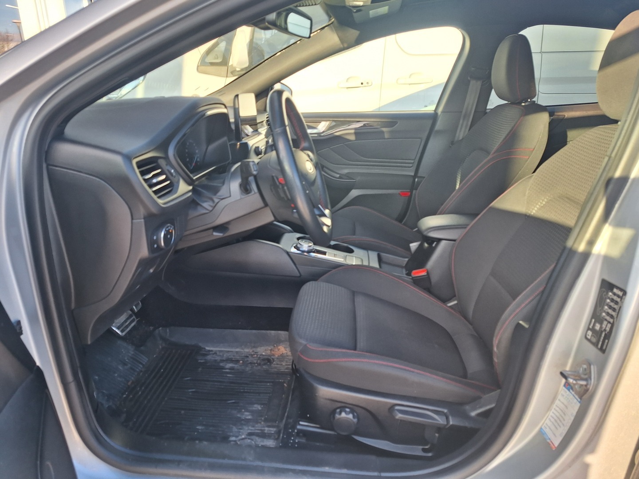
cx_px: 320
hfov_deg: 73.9
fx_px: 425
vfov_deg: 58.9
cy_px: 240
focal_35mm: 23
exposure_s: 1/152
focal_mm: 5.54
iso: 40
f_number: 1.8
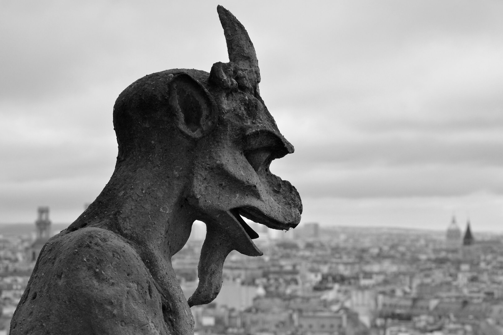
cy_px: 168
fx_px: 1153
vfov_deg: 16.6
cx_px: 252
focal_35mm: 82
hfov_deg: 24.6
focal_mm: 55
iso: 400
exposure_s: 1/250
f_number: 8
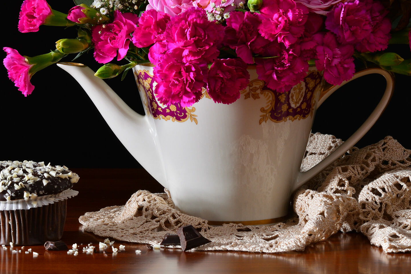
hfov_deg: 11.7
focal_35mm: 176
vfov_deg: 7.8
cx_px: 213
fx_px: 2009
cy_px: 46
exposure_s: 3
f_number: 16
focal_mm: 70
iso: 100
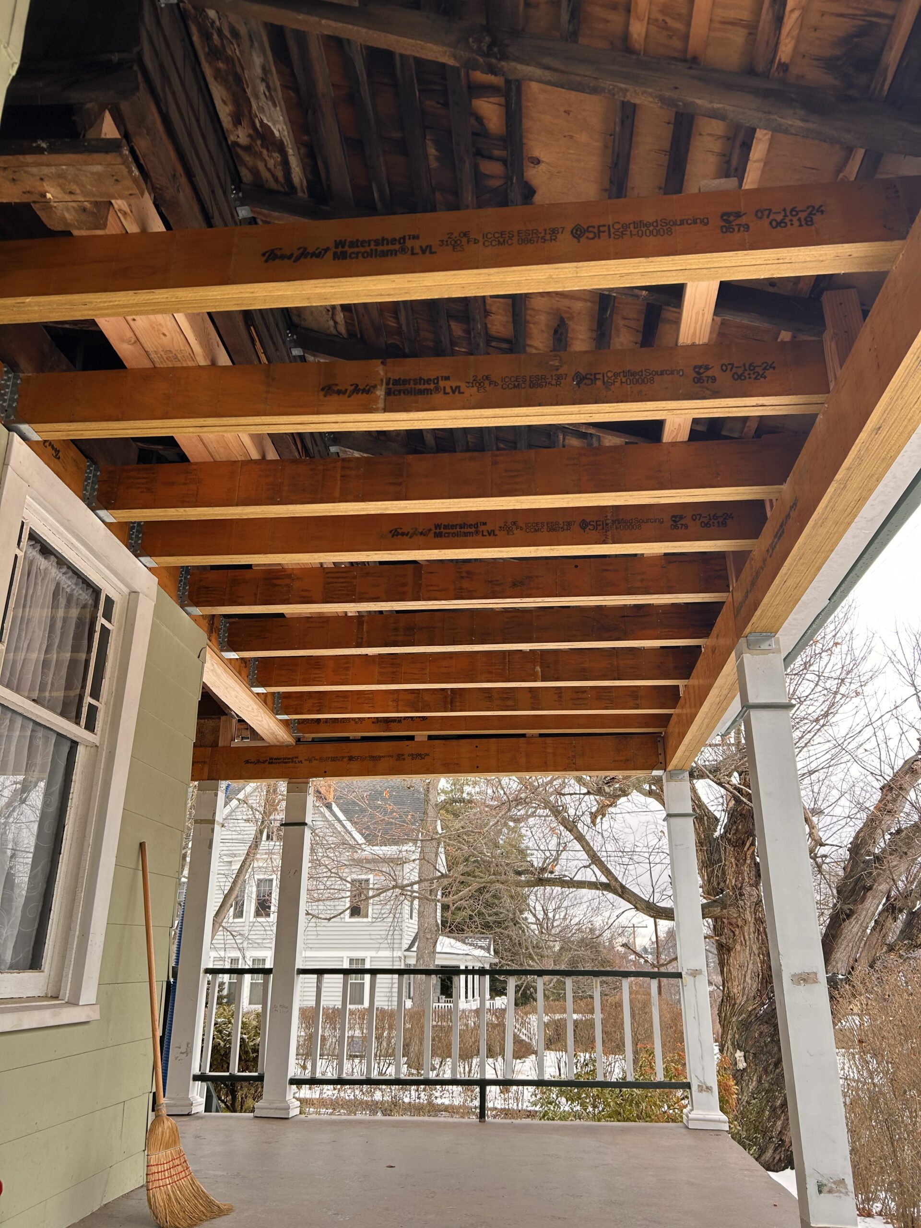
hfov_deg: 53.1
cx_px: 460
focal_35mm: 26
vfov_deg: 67.3
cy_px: 614
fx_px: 922
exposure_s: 1/128
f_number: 1.5
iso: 32
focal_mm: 5.7
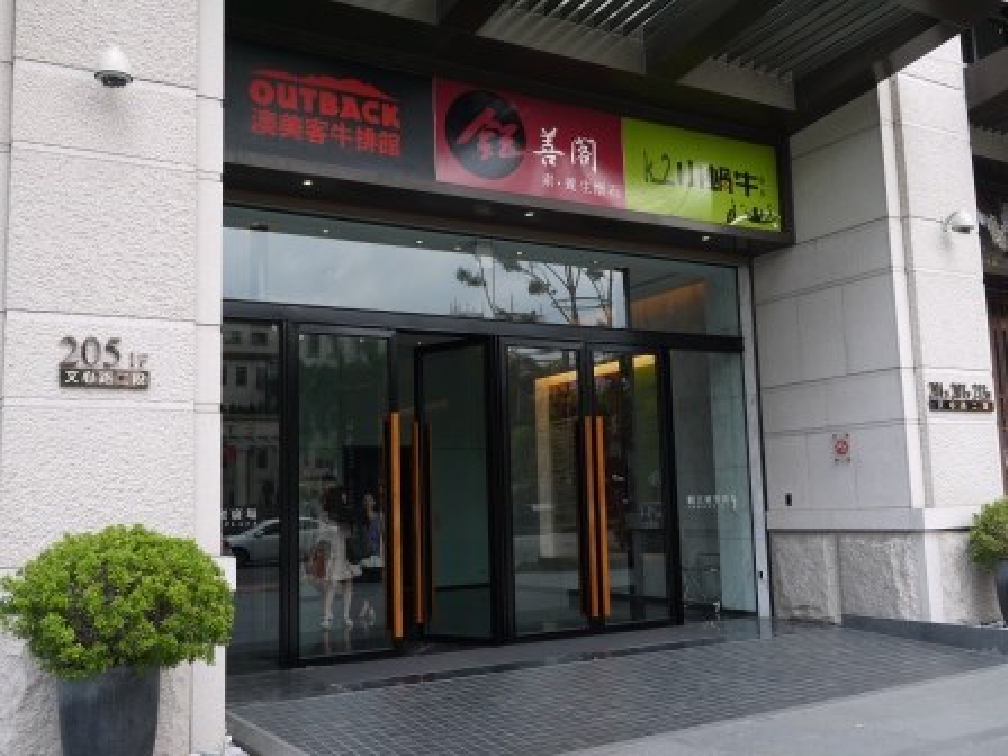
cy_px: 378
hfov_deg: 54.0
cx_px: 504
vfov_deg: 41.8
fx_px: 990
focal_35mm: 34
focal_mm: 17
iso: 160
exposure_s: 1/160
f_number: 5
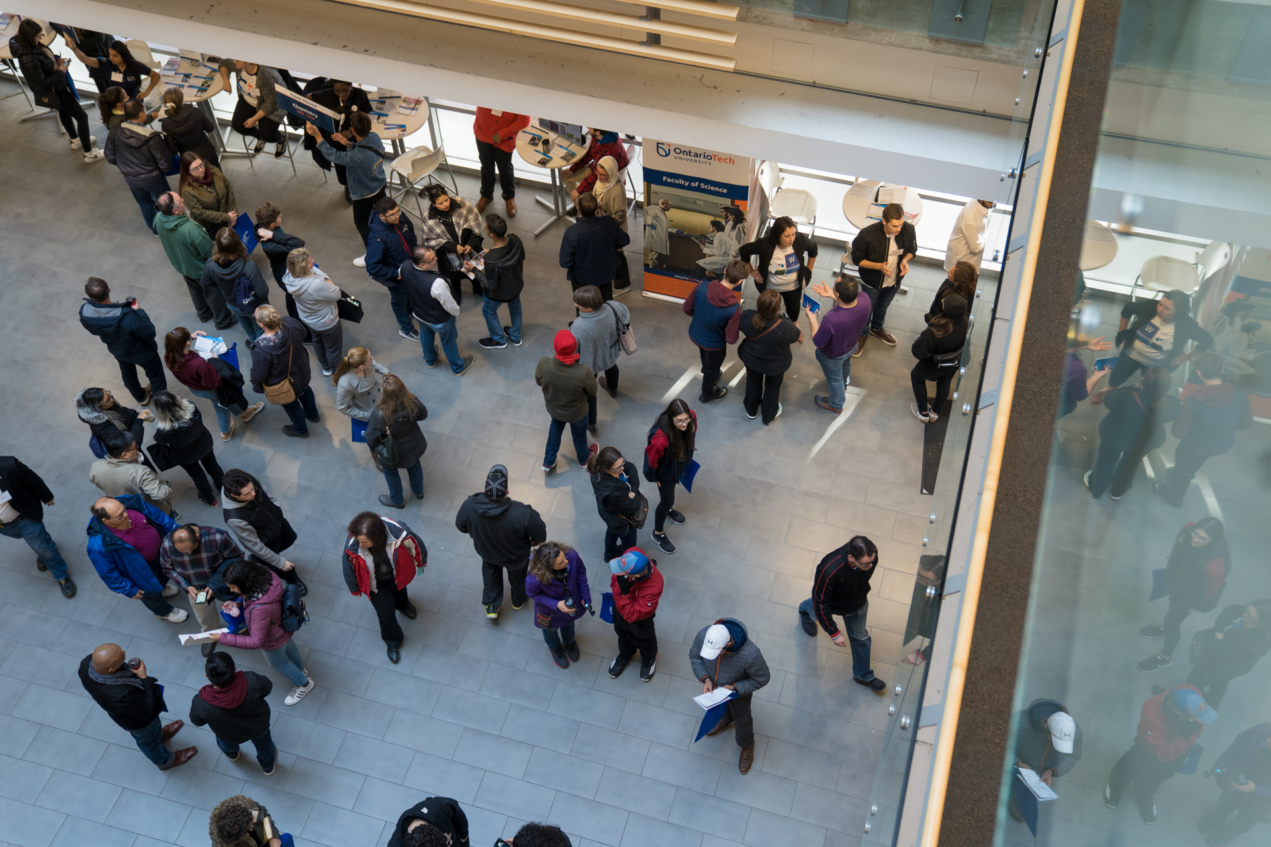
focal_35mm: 38
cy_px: 424
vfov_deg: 35.1
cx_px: 636
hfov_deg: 50.7
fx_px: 1342
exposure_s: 1/160
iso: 800
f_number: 2.8
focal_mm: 38
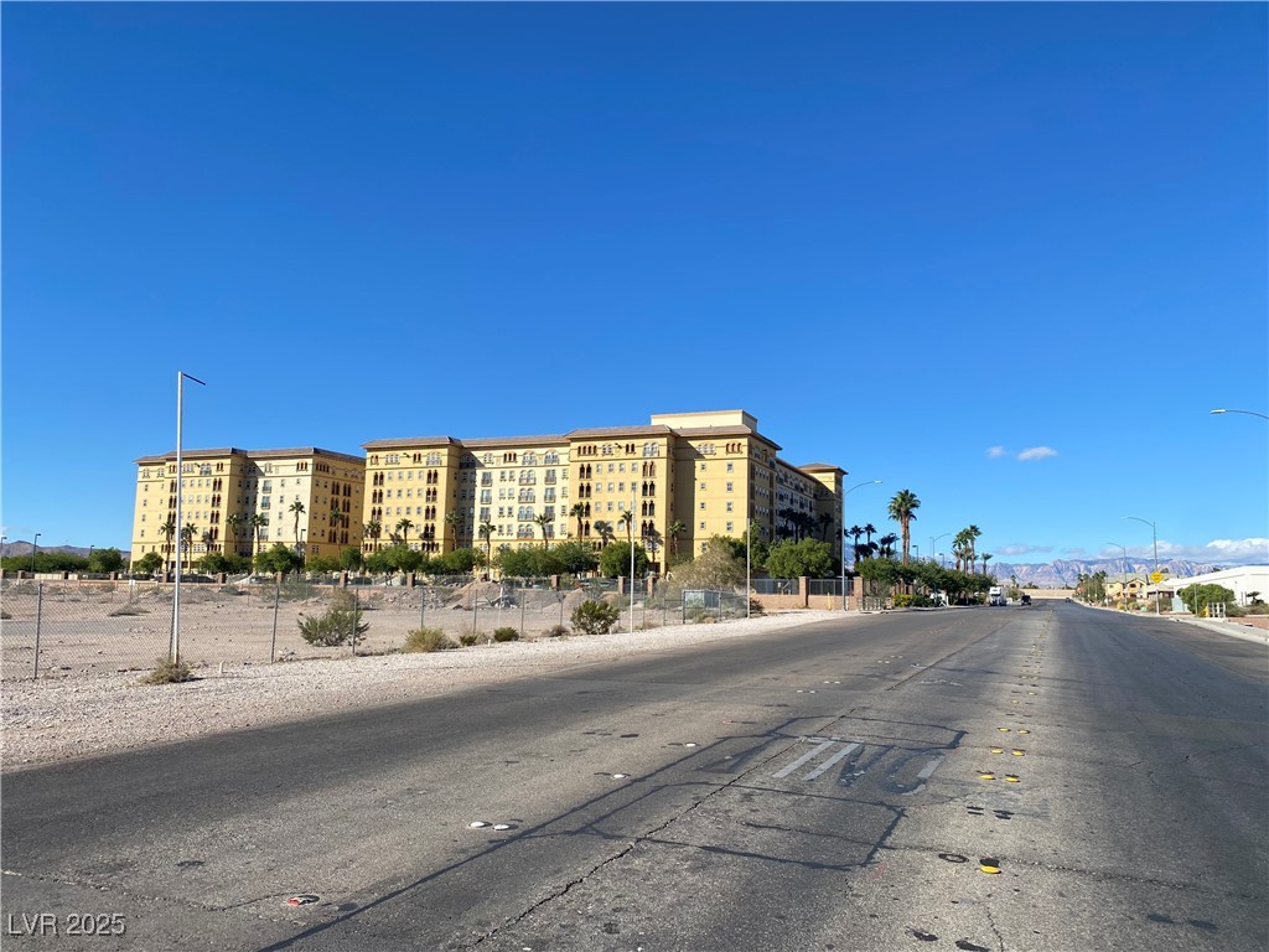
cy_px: 476
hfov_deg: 67.3
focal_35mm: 26
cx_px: 634
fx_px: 953
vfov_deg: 53.1
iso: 32
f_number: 1.8
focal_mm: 4.25
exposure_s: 1/3401
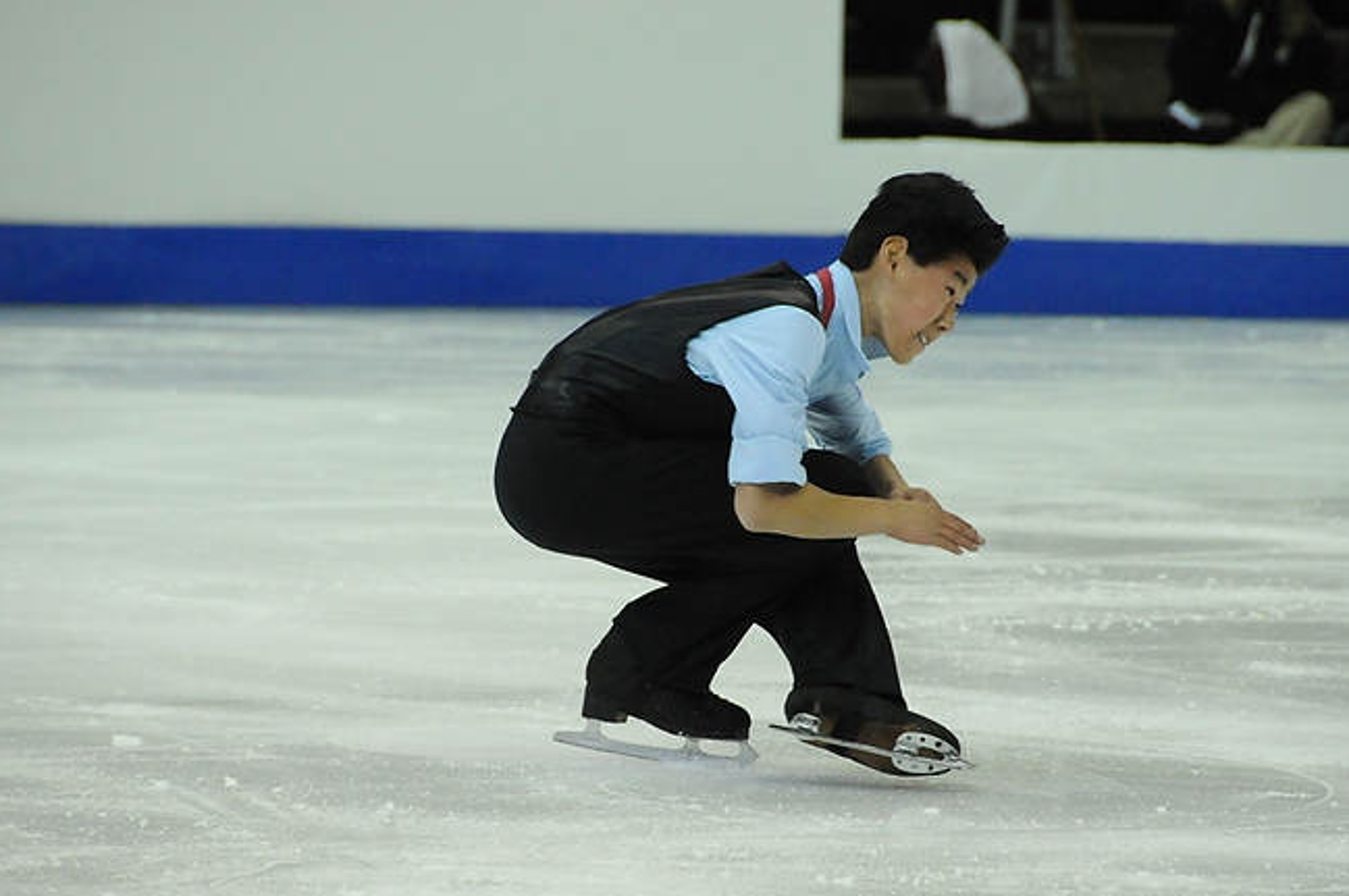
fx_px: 13847
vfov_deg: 3.7
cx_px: 709
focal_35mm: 370
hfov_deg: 5.6
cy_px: 465
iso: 3200
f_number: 5.6
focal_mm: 200
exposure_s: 1/1000
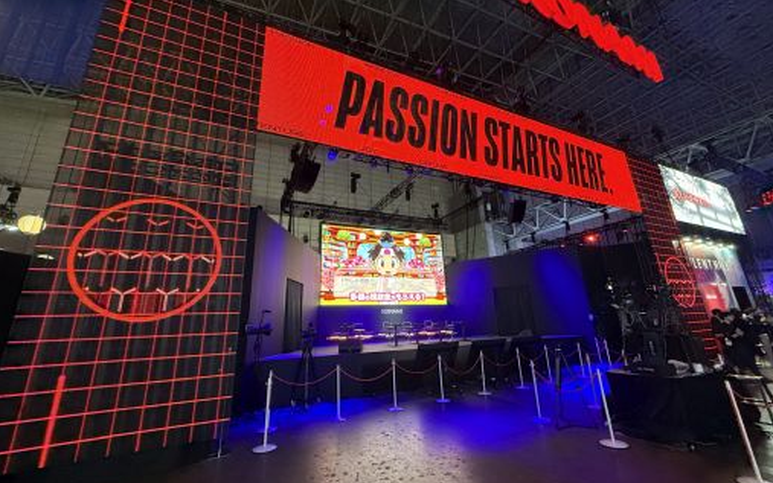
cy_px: 232
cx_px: 387
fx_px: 316
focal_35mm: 15
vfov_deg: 74.8
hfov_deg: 101.5
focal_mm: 2.22
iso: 400
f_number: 2.2
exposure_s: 1/60
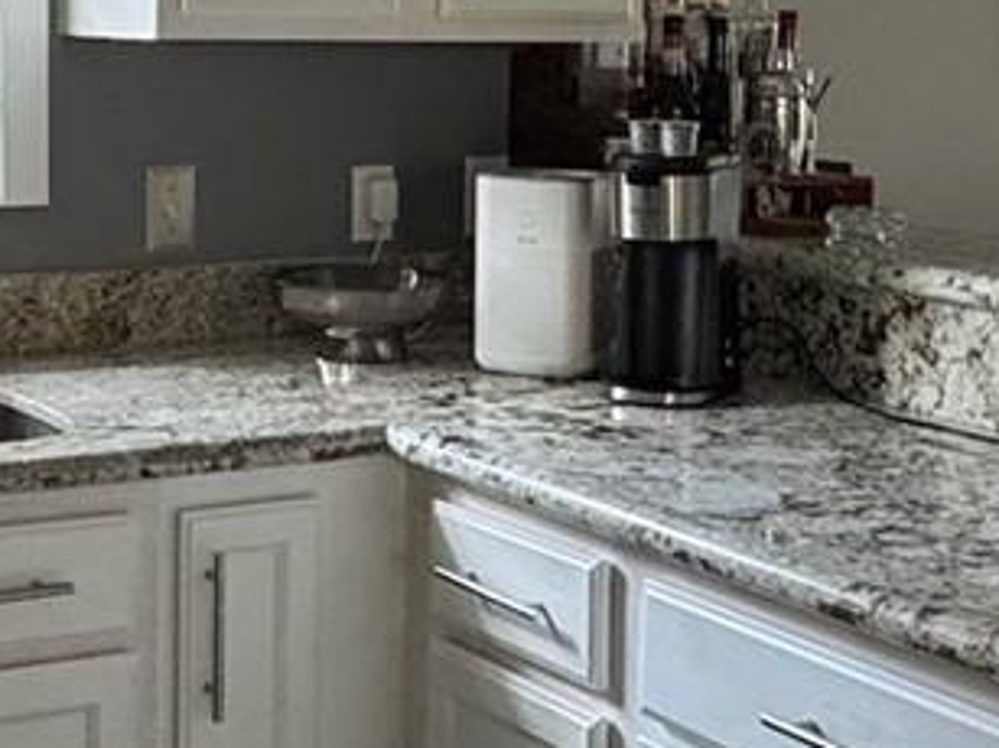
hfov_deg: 26.4
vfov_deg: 19.9
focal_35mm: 73
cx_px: 257
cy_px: 140
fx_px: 2106
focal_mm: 2.22
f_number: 2.2
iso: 320
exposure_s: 1/69
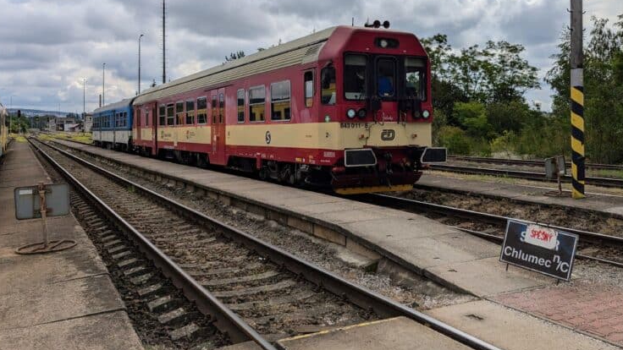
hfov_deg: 58.0
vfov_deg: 34.2
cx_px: 326
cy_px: 109
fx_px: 562
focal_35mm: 34
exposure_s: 1/11628
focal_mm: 4.38
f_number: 1.73
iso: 58
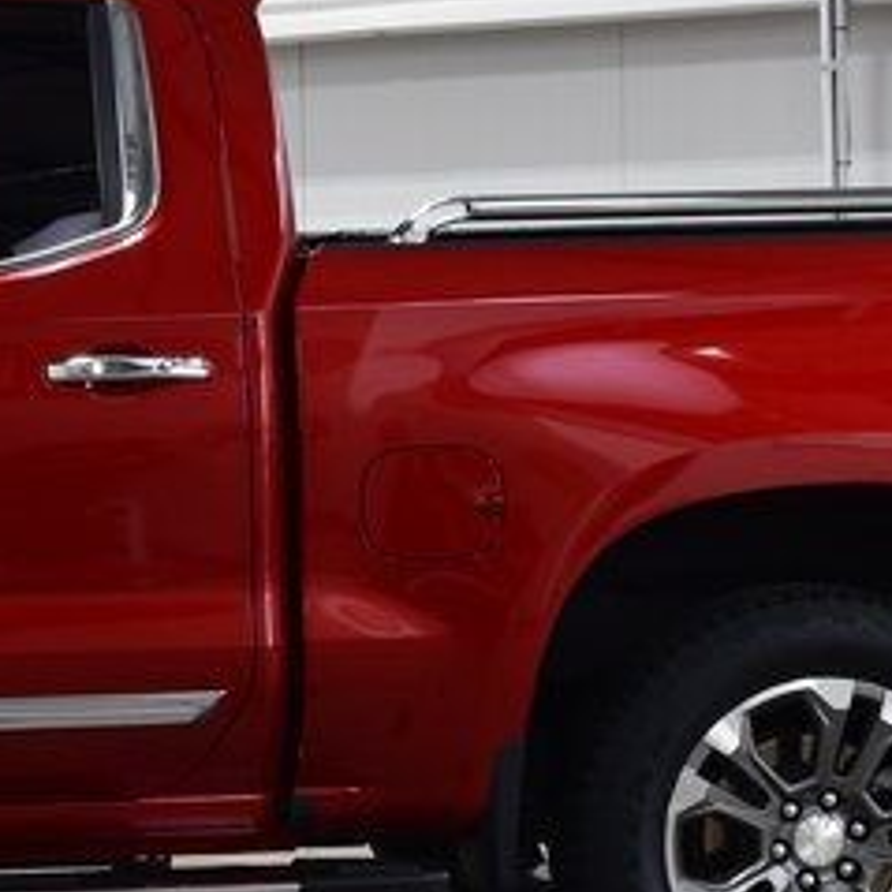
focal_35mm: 153
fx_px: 4461
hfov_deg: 11.1
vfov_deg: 11.4
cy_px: 390
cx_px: -272
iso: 400
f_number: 6.3
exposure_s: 1/20
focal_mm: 28
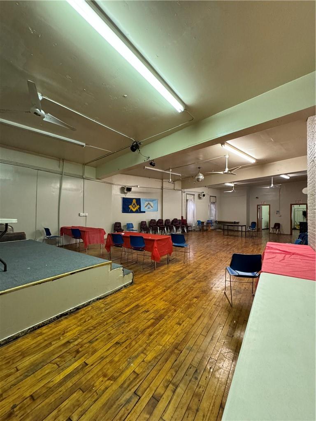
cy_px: 210
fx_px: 170
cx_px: 158
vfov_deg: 102.1
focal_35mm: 14
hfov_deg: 85.7
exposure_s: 1/60
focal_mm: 2.22
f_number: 2.2
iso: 500
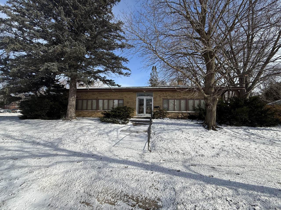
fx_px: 114
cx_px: 140
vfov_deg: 85.7
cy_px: 105
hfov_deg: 102.1
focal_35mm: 14
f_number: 2.2
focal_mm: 2.22
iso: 50
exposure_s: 1/1901
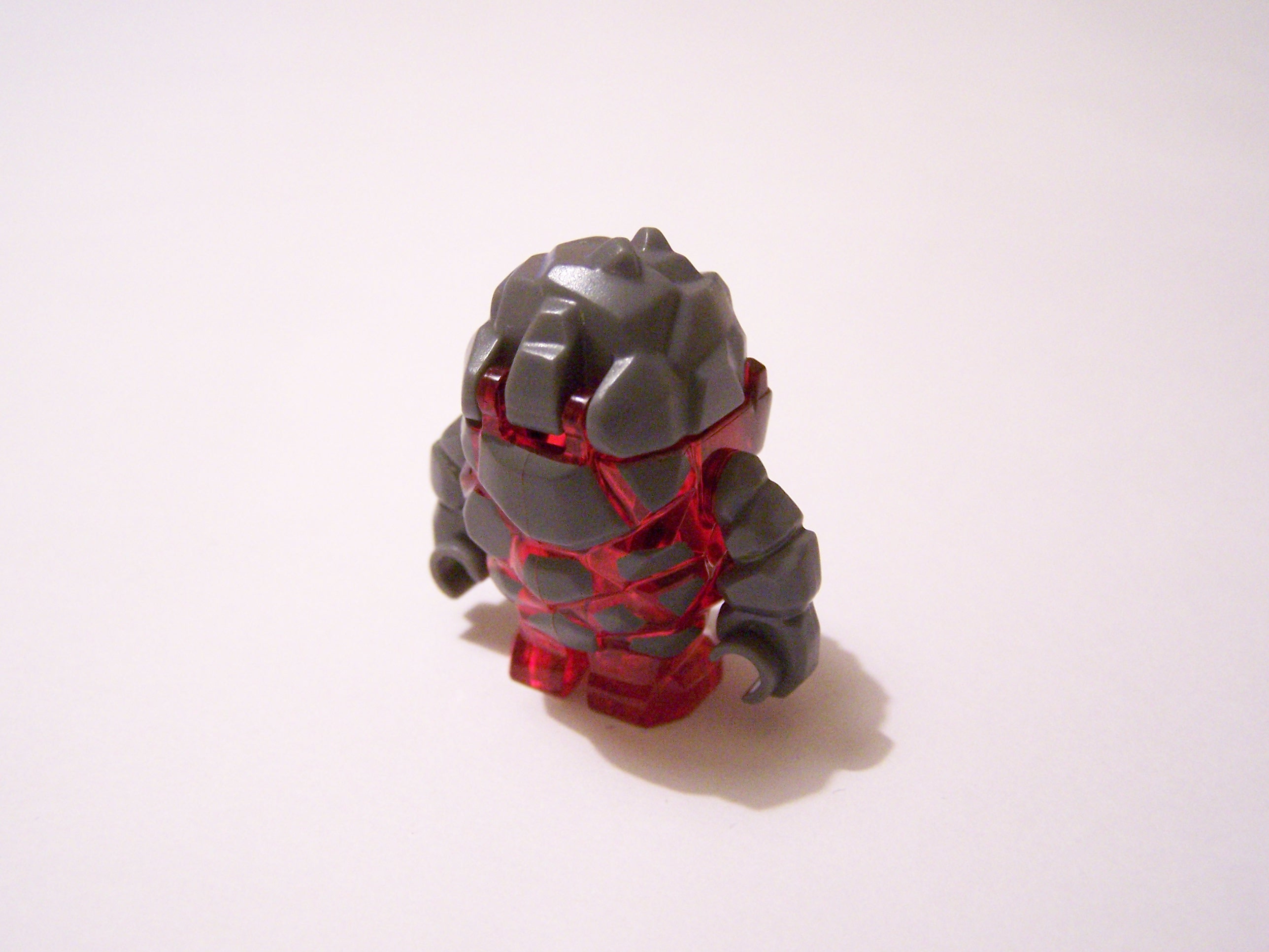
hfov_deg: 46.8
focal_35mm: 40
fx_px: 1466
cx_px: 634
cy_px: 476
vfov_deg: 36.0
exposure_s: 1/15
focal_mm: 6.7
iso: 400
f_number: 2.8
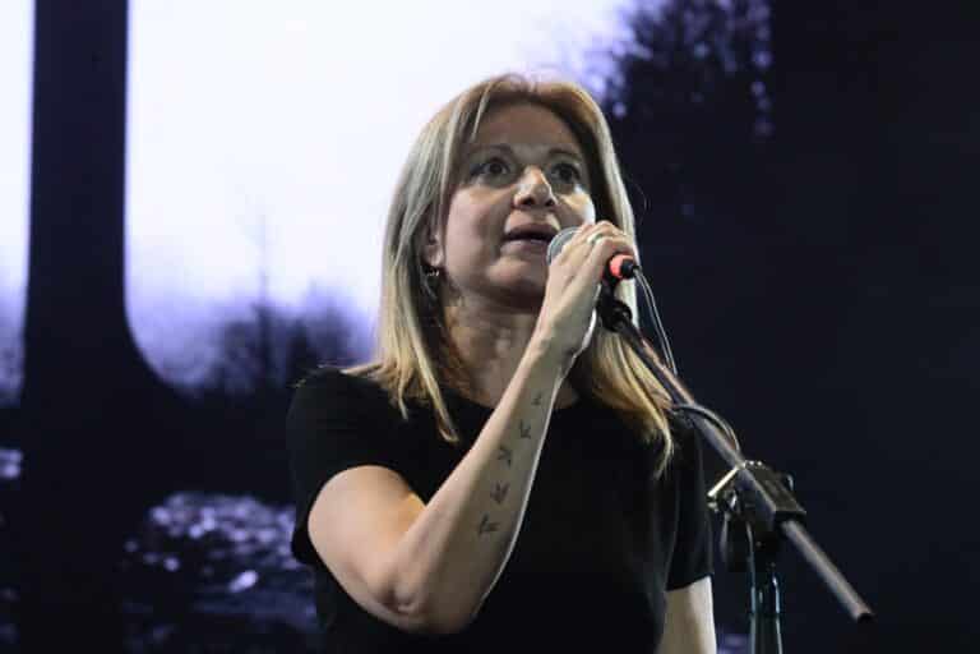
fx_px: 5444
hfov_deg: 10.3
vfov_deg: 6.9
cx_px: 490
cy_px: 327
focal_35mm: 200
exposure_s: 1/400
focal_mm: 200
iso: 8000
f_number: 10
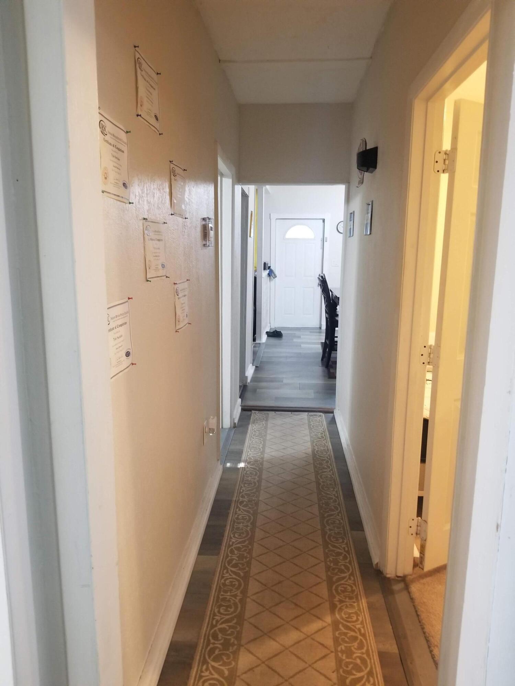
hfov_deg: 53.1
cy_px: 343
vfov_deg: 67.3
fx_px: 516
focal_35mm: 26
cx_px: 258
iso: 250
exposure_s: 1/20
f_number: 1.7
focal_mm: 4.3
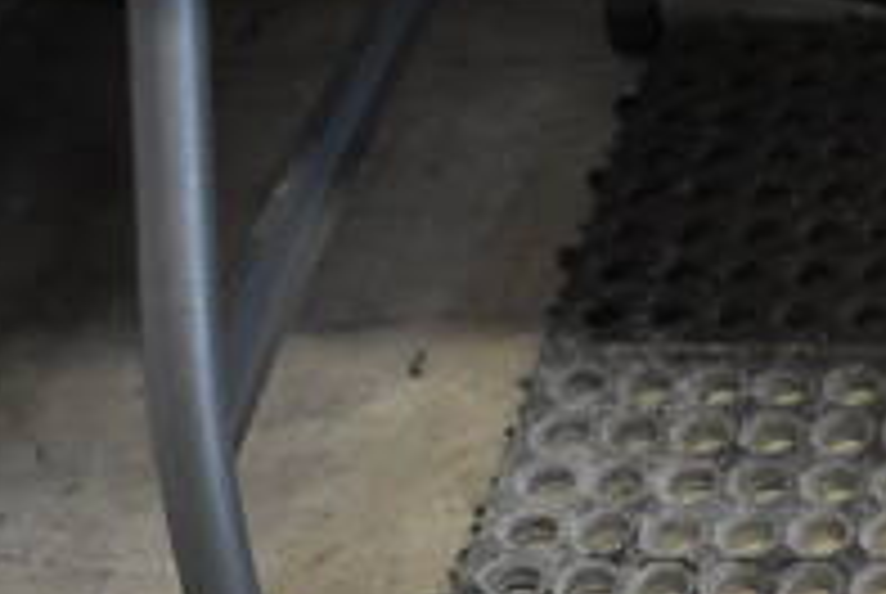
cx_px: 1336
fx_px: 2514
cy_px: 747
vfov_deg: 13.1
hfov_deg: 17.8
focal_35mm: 102
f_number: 3.8
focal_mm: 22
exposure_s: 1/125
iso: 4000
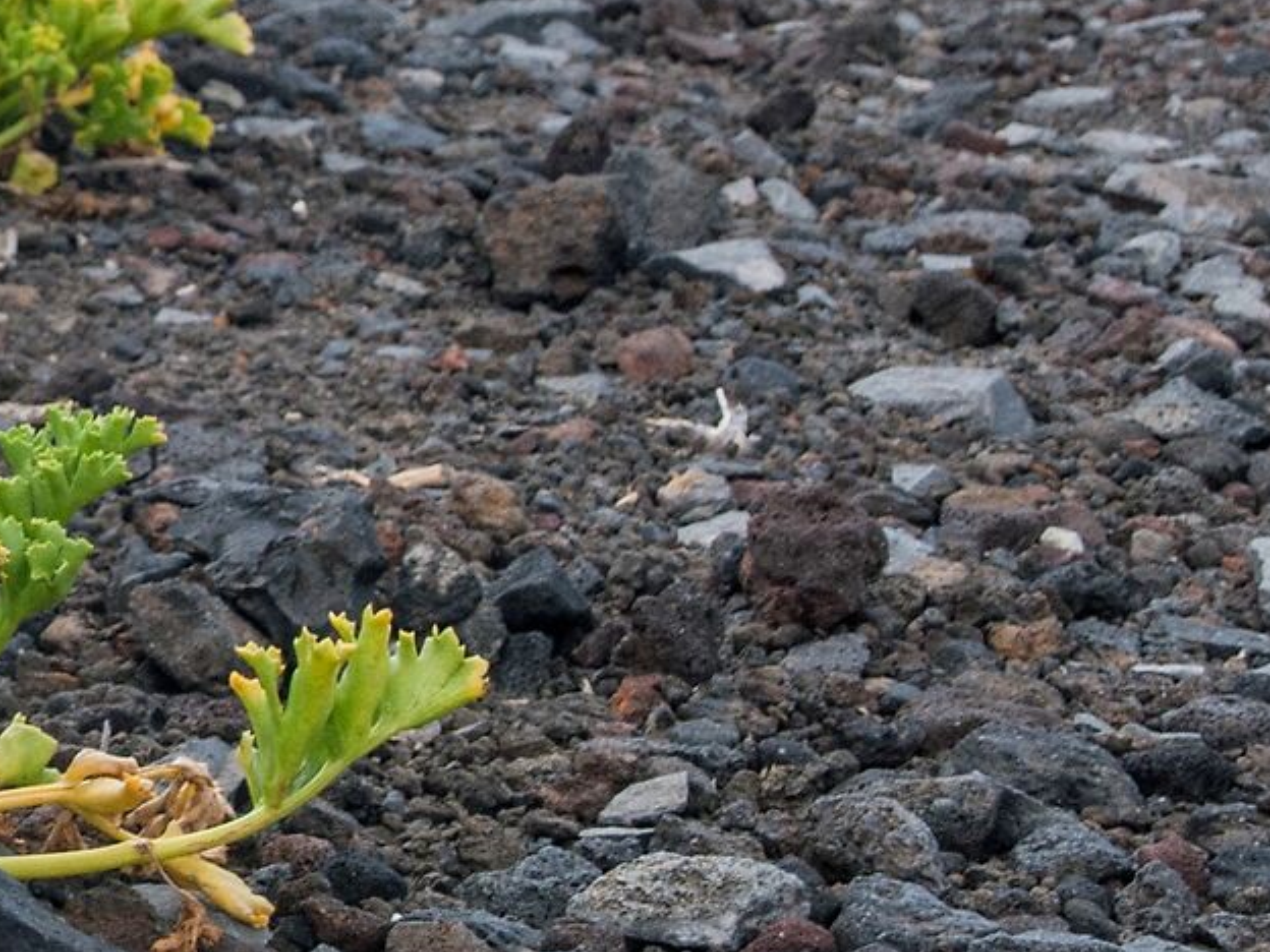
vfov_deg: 10.6
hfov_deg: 13.7
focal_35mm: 139
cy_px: 64
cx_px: -405
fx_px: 5094
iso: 200
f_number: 7.1
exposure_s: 1/200
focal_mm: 25
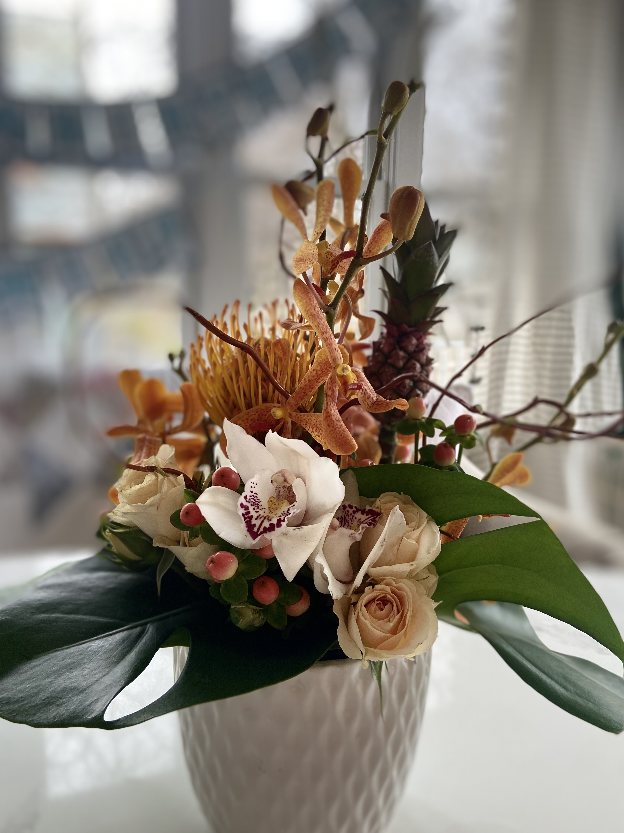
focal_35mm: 27
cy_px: 419
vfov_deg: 65.3
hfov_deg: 51.3
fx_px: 649
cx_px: 317
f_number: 1.8
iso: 100
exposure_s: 1/60
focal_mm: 4.25
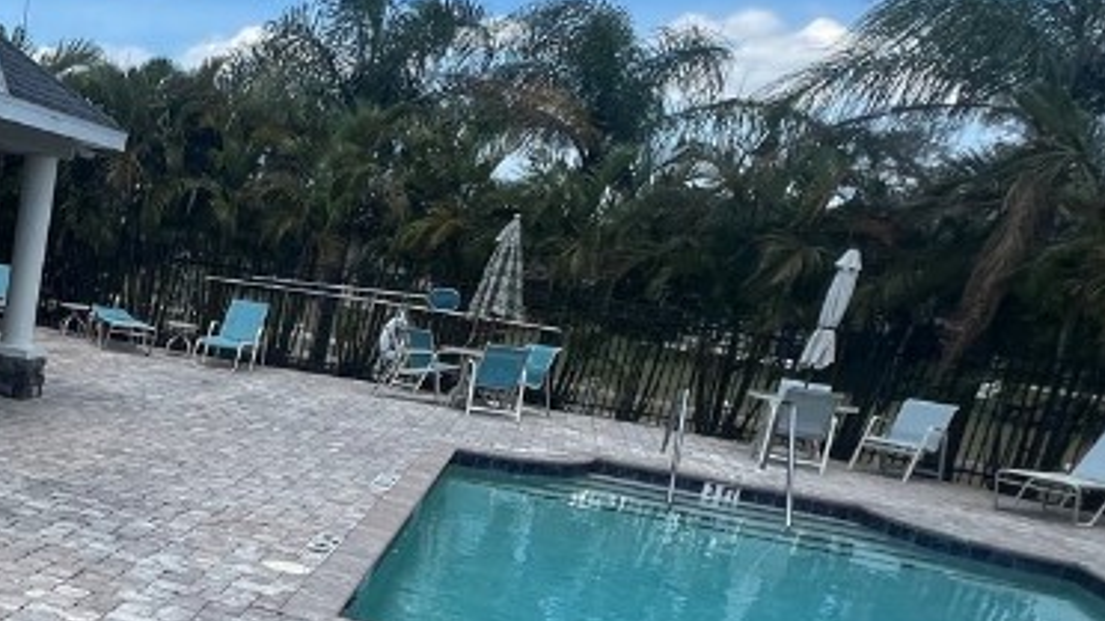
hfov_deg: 42.0
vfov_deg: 29.4
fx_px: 1142
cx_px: -83
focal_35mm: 39
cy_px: 535
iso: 32
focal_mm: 1.57
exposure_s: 1/943
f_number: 1.8
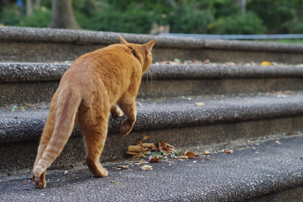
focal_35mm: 75
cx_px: 152
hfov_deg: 27.0
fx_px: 631
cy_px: 101
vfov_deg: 18.2
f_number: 4
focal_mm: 50
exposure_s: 1/400
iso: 1600
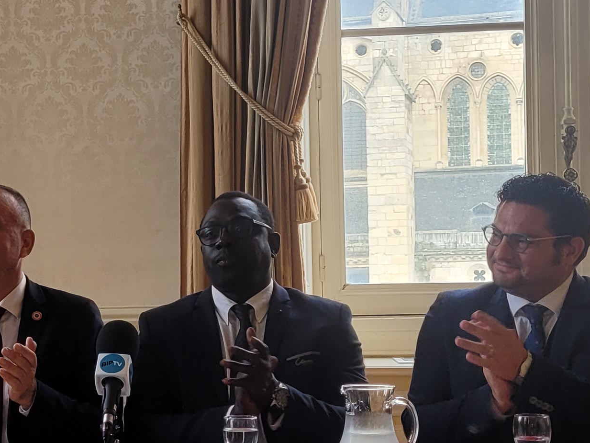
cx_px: 6
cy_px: 256
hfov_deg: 22.2
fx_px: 1449
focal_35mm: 85
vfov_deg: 17.4
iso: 40
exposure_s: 1/151
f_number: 1.8
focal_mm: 5.4
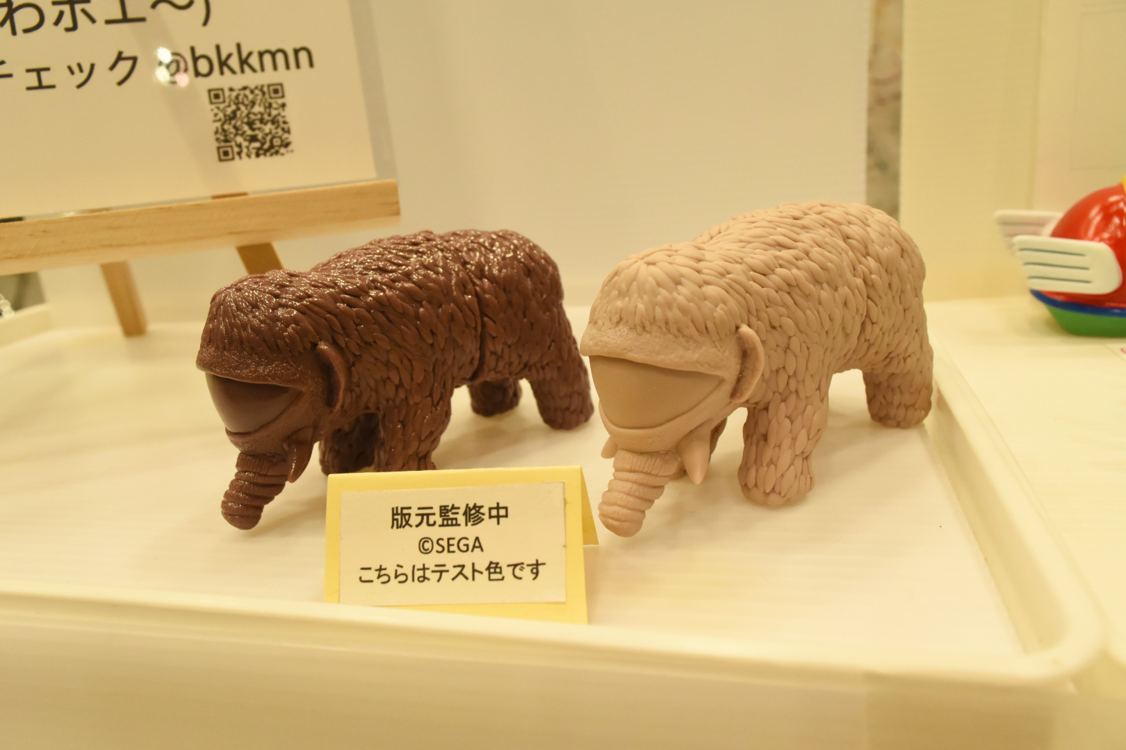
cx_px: 563
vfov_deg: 47.9
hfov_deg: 67.4
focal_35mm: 27
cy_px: 375
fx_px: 844
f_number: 8
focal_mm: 18
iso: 2000
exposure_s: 1/60
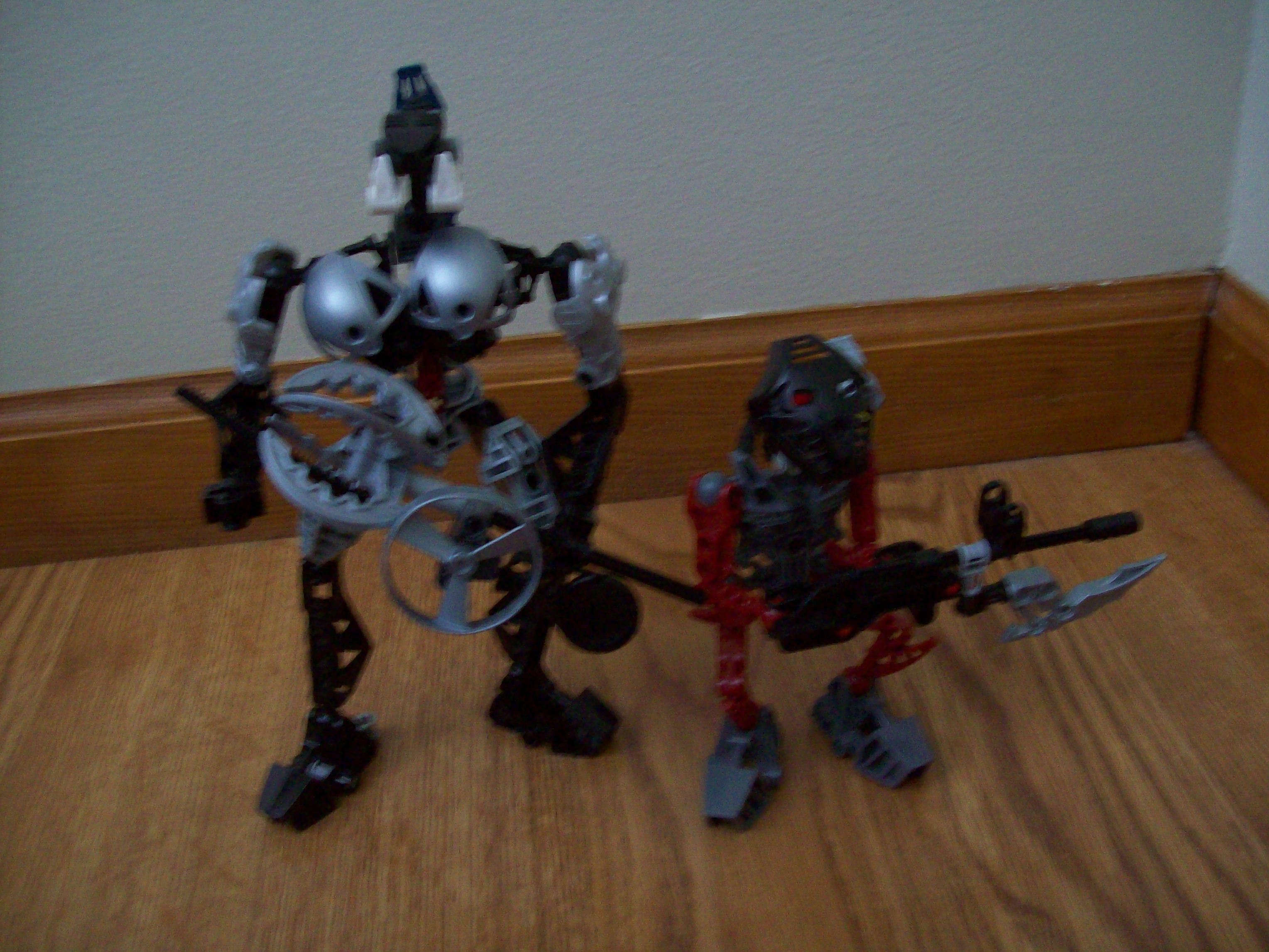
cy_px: 476
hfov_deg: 51.4
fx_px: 1320
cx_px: 634
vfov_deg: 39.7
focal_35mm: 36
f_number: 2.7
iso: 200
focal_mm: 6
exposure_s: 1/8
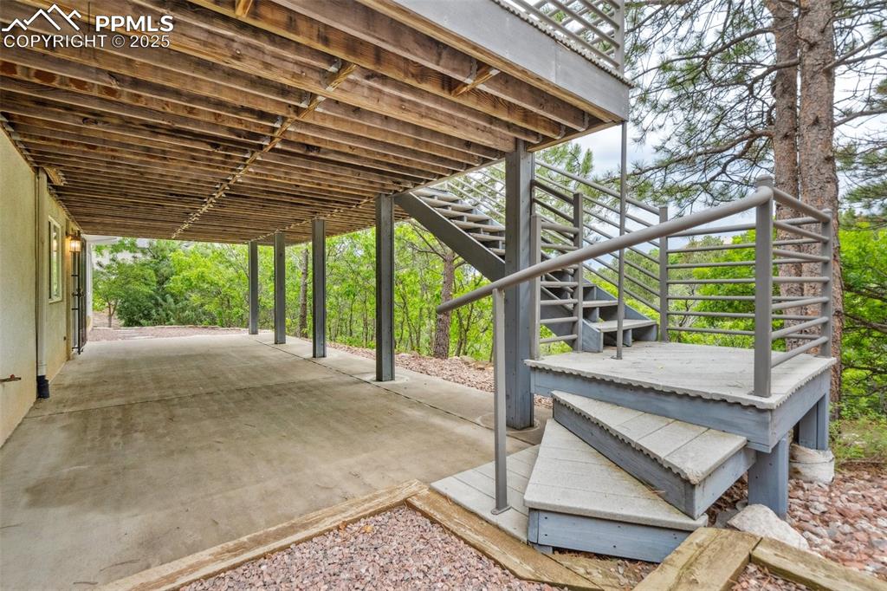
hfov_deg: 96.8
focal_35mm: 16
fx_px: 394
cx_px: 444
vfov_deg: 73.7
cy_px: 296
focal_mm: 16
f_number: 8
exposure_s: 1/640
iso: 4000
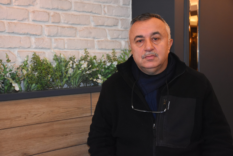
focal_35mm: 52
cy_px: 78
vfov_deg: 25.8
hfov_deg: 37.8
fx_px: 340
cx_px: 116
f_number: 5
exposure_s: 1/250
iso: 2500
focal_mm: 35
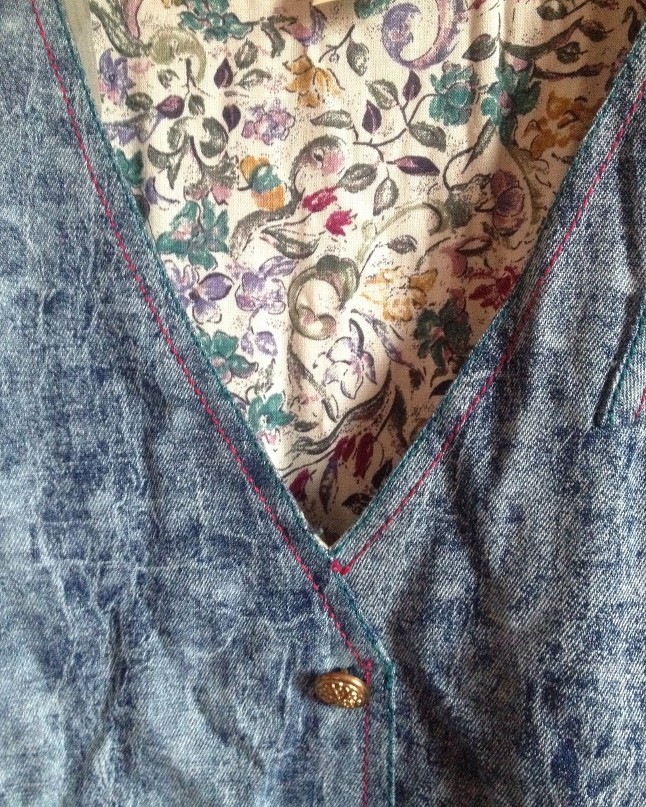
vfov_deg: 49.1
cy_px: 406
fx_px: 884
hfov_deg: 40.1
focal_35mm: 37
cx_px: 321
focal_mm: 4.28
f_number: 2.4
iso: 640
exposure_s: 1/15
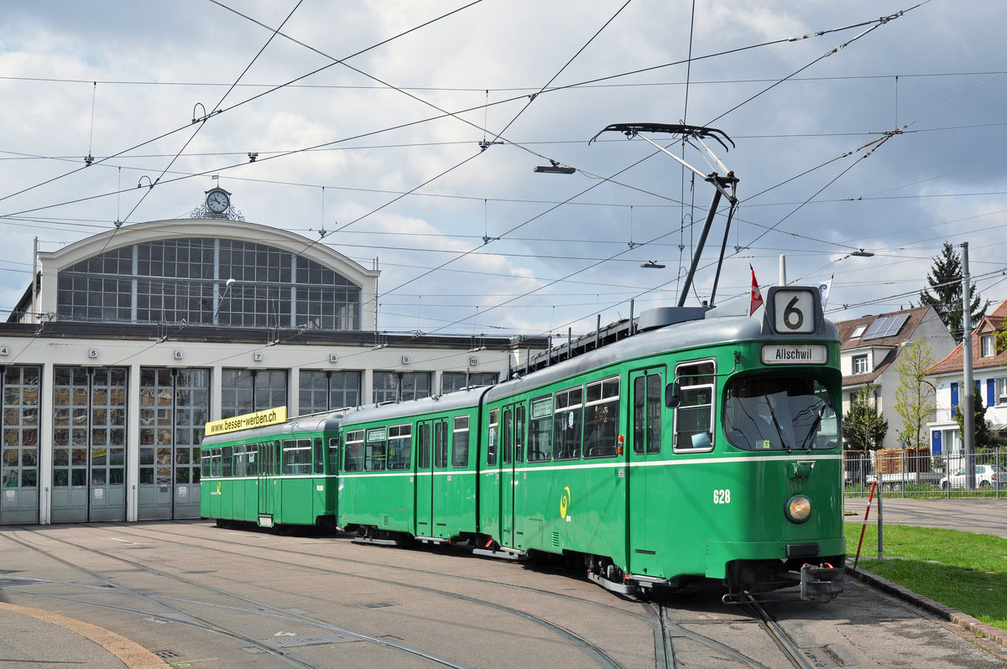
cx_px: 504
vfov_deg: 34.2
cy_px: 334
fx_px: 1090
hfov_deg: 49.6
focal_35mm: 39
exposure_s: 1/500
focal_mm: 26
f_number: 11
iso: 400
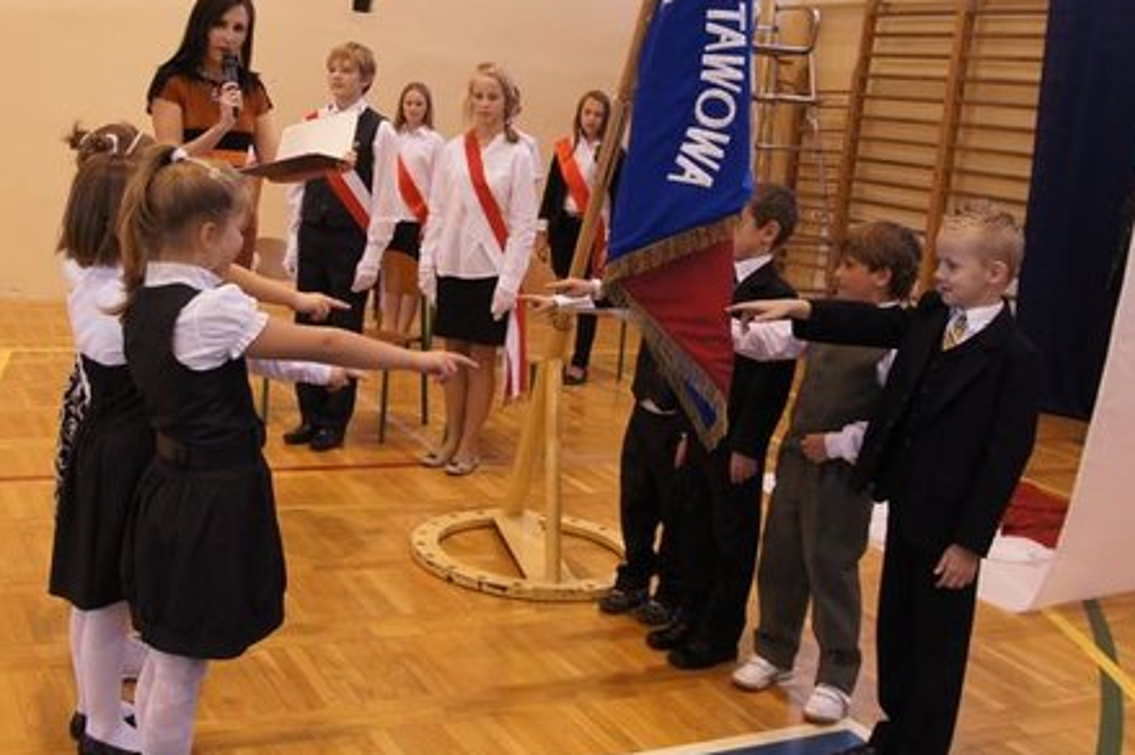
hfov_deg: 48.4
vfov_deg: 33.0
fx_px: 1260
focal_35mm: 40
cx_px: 502
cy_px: 248
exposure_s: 1/40
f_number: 5.6
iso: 800
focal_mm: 18
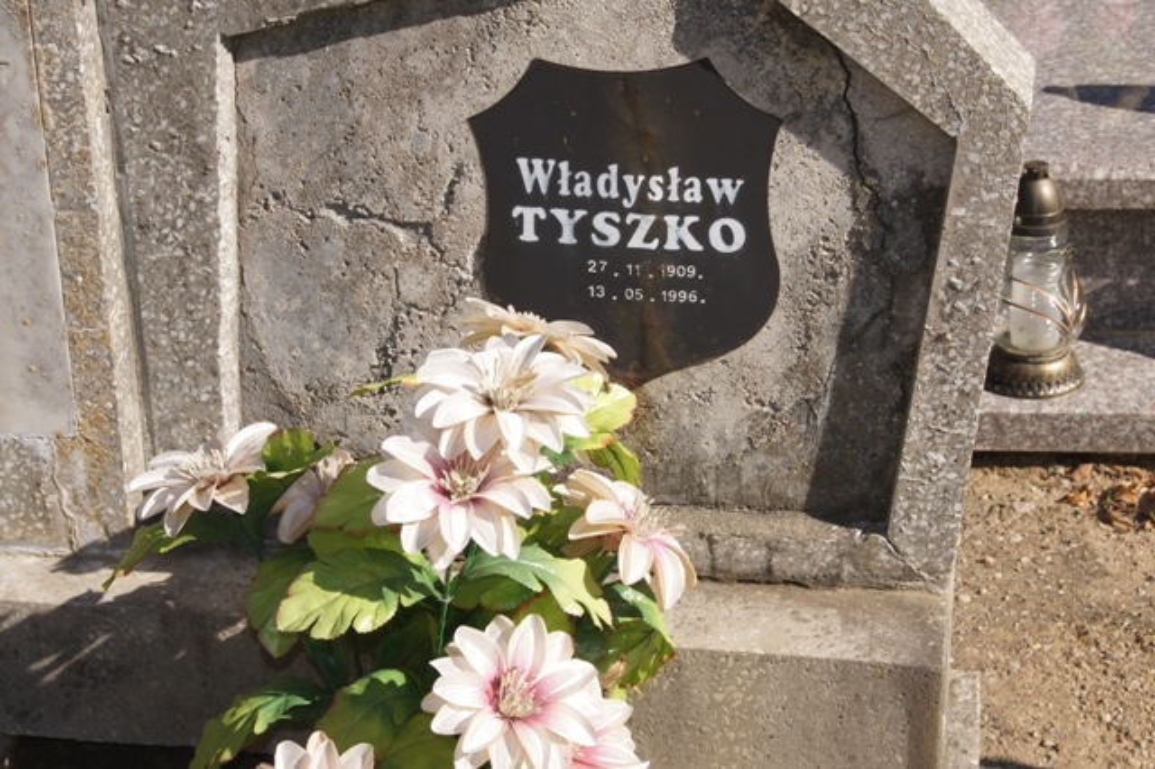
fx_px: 2645
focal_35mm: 82
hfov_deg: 24.6
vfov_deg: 16.5
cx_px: 578
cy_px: 384
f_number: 16
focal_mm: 55
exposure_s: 1/160
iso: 200
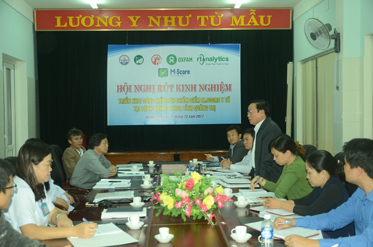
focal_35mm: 45
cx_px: 186
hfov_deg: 43.7
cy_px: 124
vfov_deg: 29.7
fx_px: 465
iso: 500
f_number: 4.2
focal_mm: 30
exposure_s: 1/60
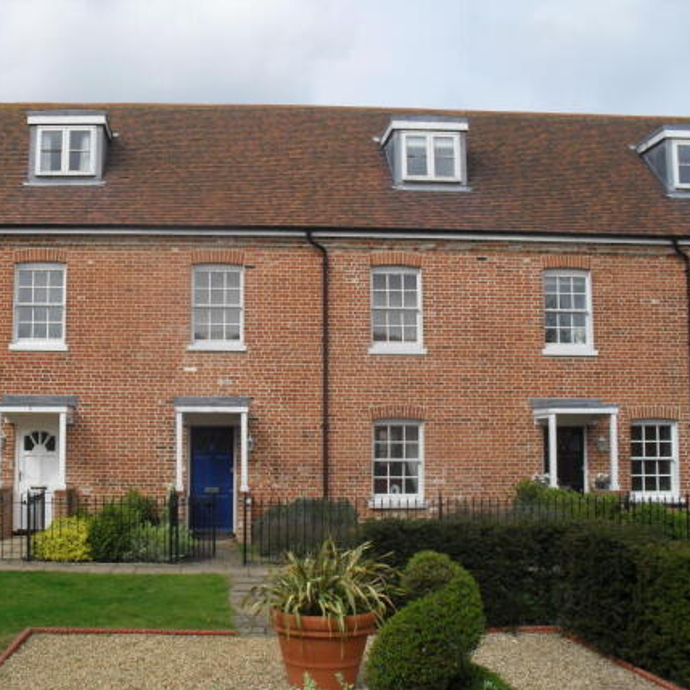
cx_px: 244
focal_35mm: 42
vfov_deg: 40.0
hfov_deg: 39.7
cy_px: 350
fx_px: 947
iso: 100
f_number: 8.4
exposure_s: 1/180
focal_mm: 6.3
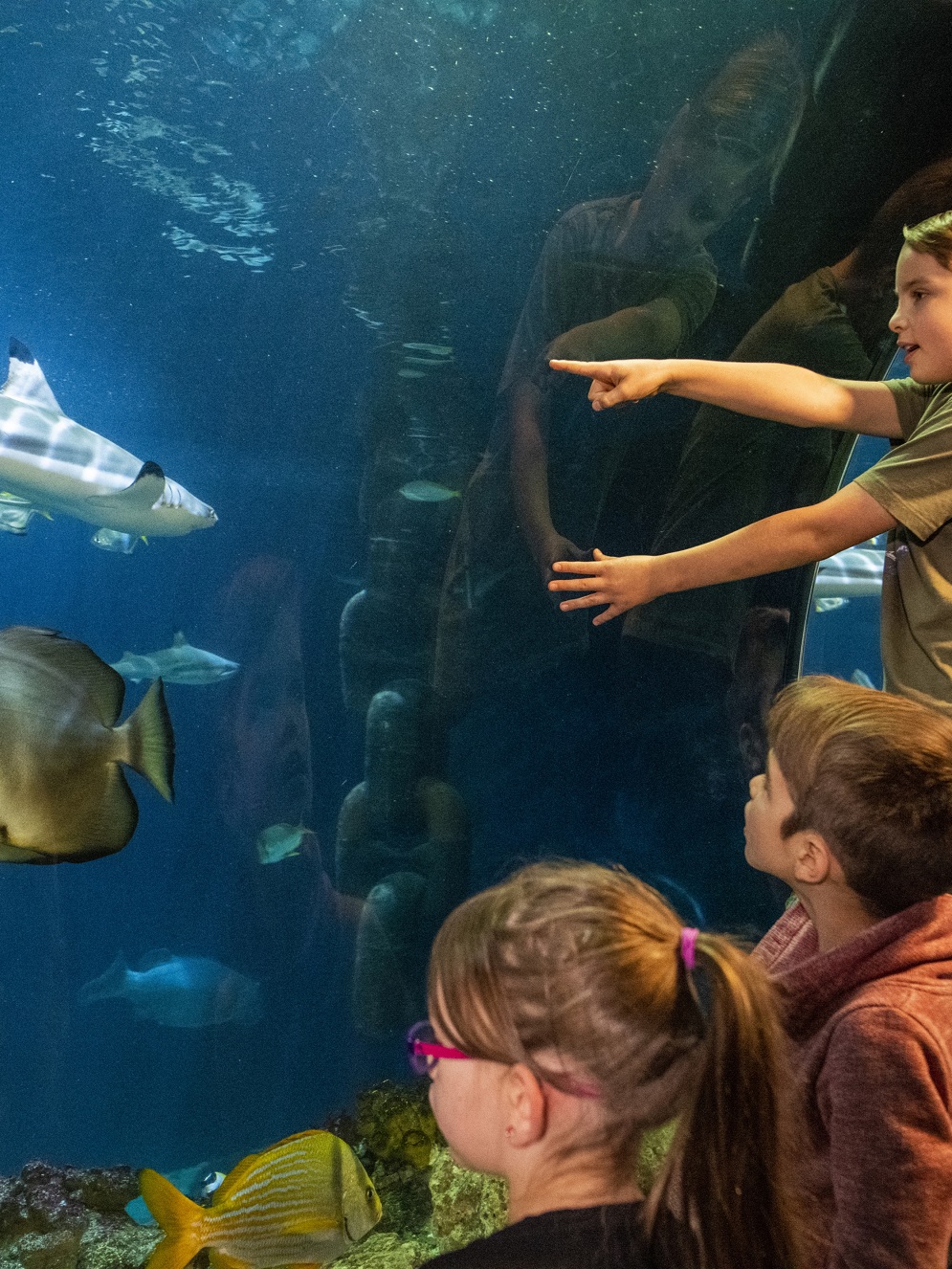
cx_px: 405
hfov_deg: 48.1
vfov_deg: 61.7
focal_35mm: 29
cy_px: 634
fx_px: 1063
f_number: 3.5
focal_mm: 20
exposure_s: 1/250
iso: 6400
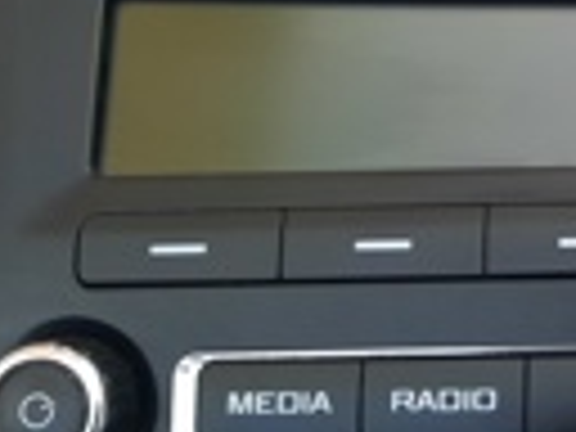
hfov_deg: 22.5
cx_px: 634
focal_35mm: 82
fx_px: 1364
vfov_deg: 18.0
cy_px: 160
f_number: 2
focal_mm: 4.6
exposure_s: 1/25
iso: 640
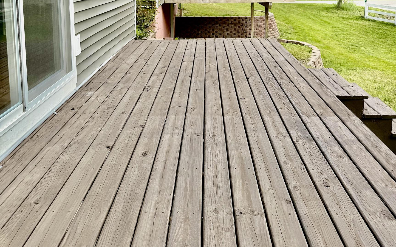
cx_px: 198
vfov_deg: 34.6
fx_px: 367
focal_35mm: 34
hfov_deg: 56.7
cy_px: 14
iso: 80
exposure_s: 1/2907
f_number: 1.78
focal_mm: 6.76
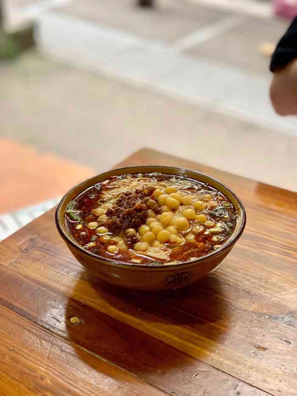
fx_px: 595
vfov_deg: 36.8
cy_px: 198
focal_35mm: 52
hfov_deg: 28.0
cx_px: 148
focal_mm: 6
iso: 100
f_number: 2.4
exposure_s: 1/122
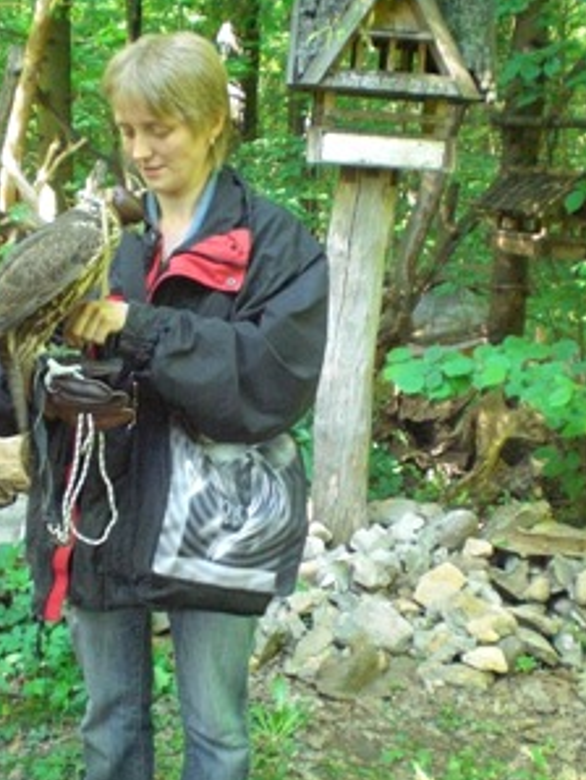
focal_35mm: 51
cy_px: 442
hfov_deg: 28.5
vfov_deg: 37.4
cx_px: 238
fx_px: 1150
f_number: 3.1
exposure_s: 1/80
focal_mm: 6.3
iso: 800
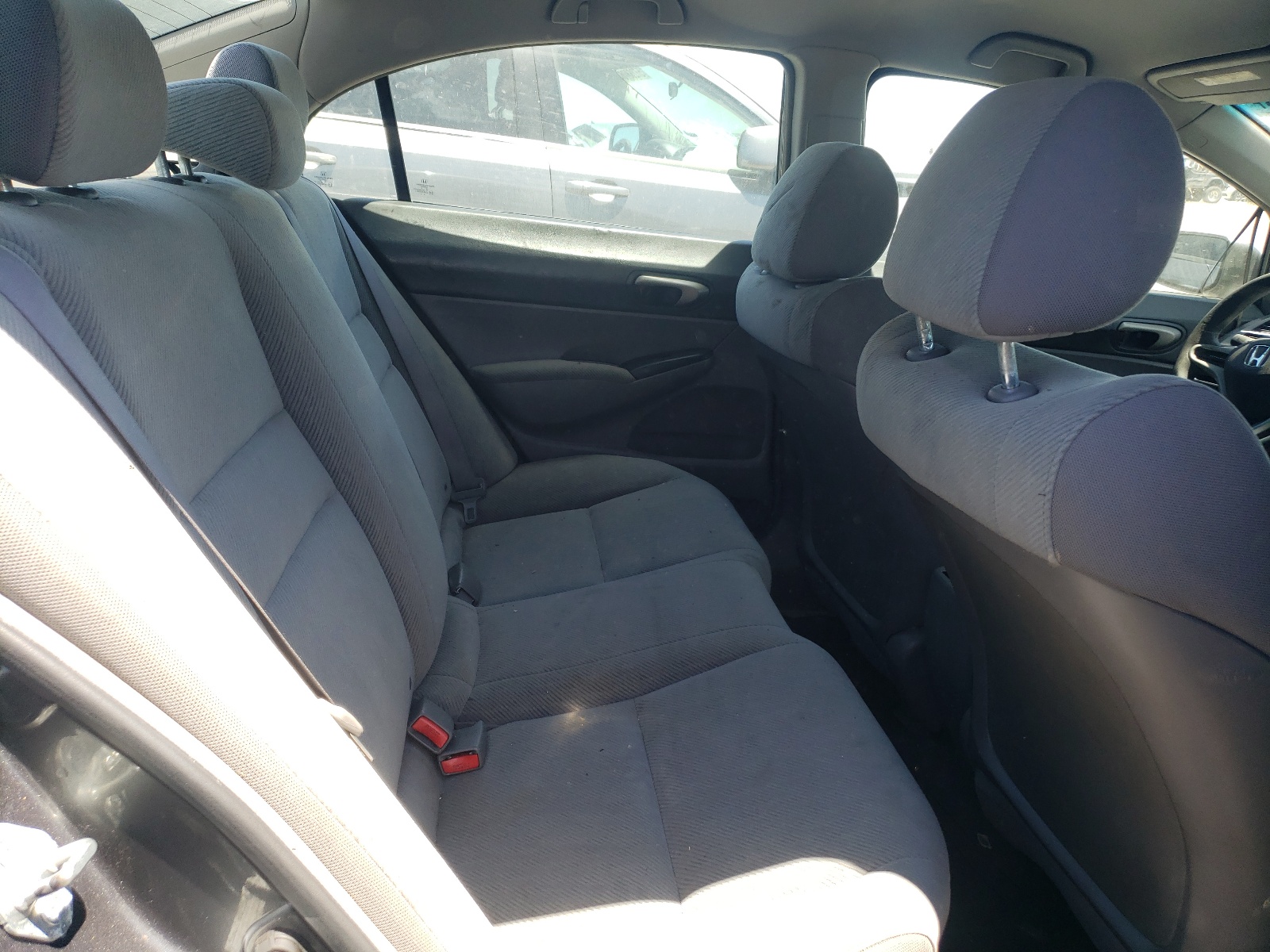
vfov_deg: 53.1
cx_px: 635
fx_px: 954
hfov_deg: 67.3
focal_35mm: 26
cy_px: 476
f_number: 1.5
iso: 50
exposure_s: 1/357
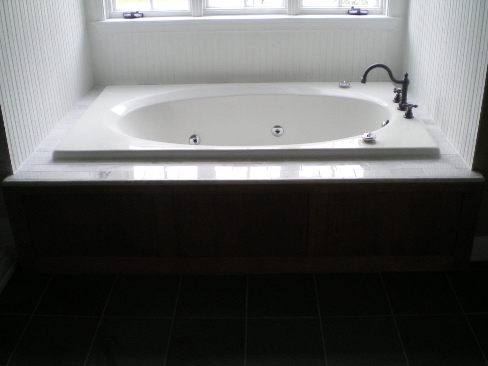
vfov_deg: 37.7
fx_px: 536
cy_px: 183
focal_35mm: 38
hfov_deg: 49.0
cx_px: 244
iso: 200
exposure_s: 1/30
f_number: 3.1
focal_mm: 6.3
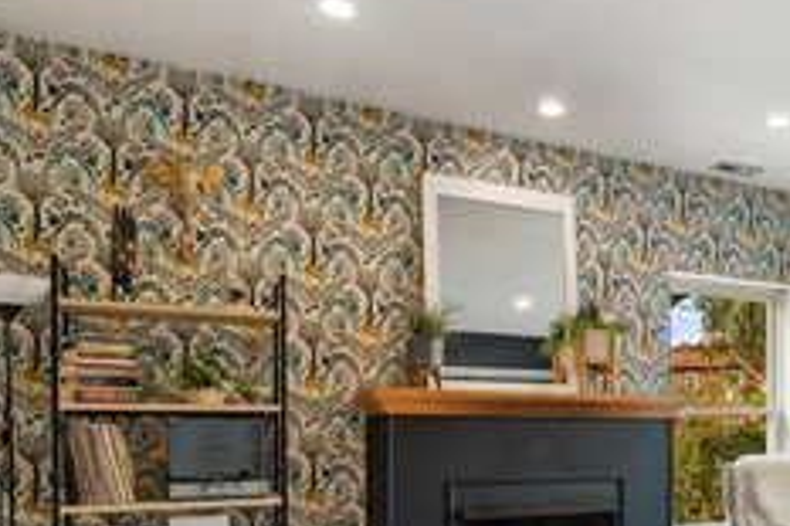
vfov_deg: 36.2
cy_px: 438
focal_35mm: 35
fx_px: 767
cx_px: 685
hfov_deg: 49.5
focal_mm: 17
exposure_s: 1/10
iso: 200
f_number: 8
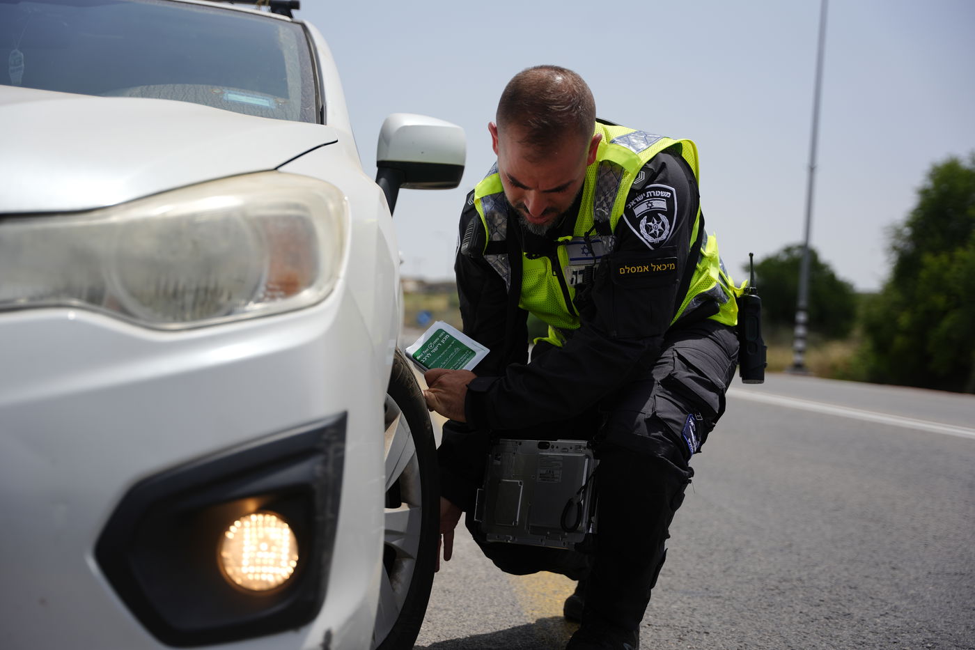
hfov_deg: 40.8
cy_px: 325
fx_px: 1311
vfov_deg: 27.8
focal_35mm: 48
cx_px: 488
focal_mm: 48.4
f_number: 2.8
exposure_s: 1/2500
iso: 100
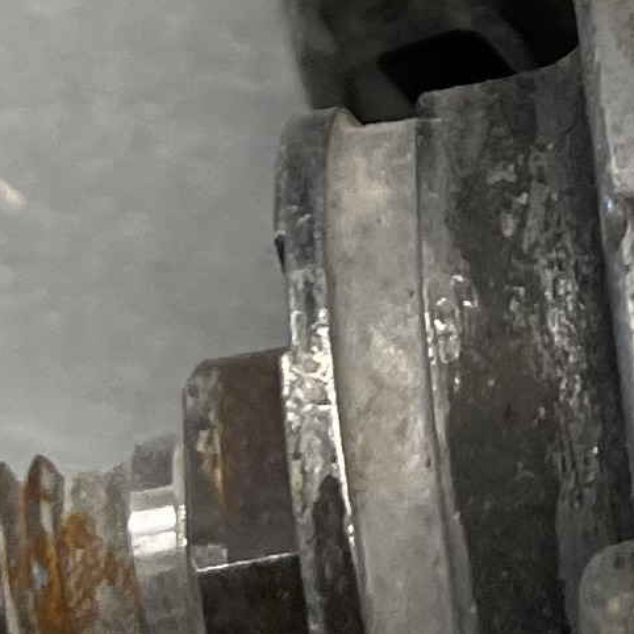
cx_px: 871
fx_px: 3833
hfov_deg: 9.3
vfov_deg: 9.0
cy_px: -570
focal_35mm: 185
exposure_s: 1/100
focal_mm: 5.1
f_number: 1.6
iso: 80
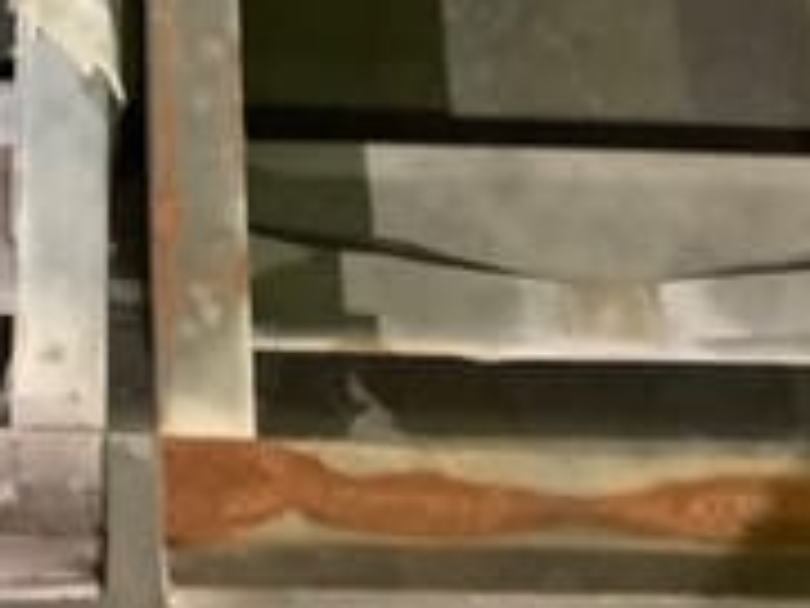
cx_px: 76
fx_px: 2012
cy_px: -209
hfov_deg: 22.2
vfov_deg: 16.2
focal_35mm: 86
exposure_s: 1/25
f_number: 2.4
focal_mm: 3.3
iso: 640
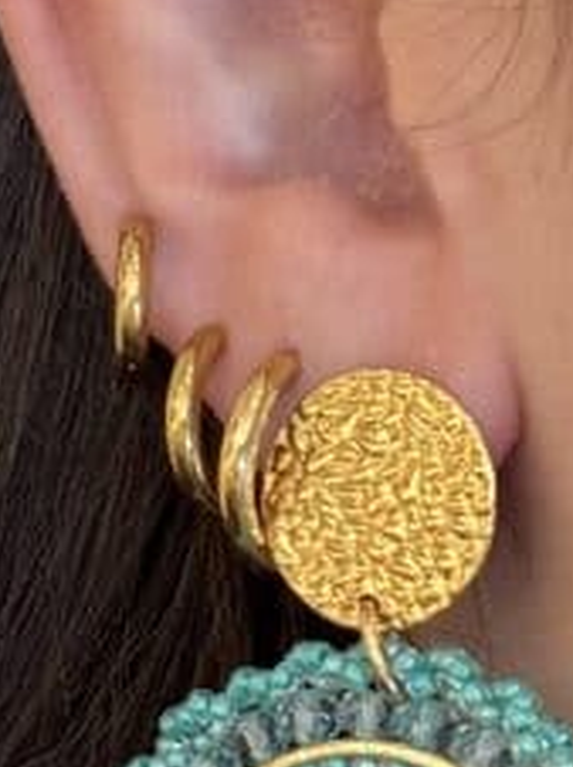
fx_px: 3007
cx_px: -349
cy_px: 417
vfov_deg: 14.5
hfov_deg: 10.4
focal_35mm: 136
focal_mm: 2.69
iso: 40
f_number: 1.9
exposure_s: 1/50
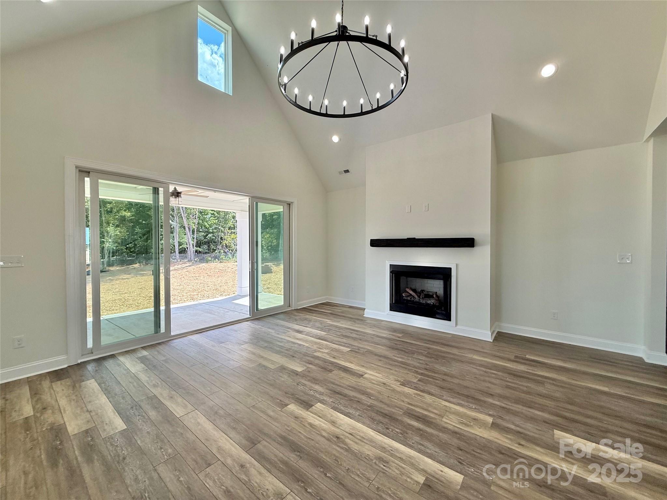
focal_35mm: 14
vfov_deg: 85.7
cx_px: 334
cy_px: 250
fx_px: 270
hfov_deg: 102.1
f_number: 2.2
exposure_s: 1/253
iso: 64
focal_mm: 2.22
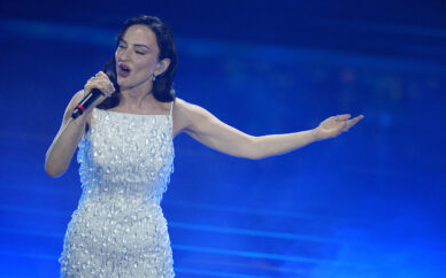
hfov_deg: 5.1
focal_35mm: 410
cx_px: 223
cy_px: 147
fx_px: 4981
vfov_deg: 3.2
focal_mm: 400
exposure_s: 1/640
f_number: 2.8
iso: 4000
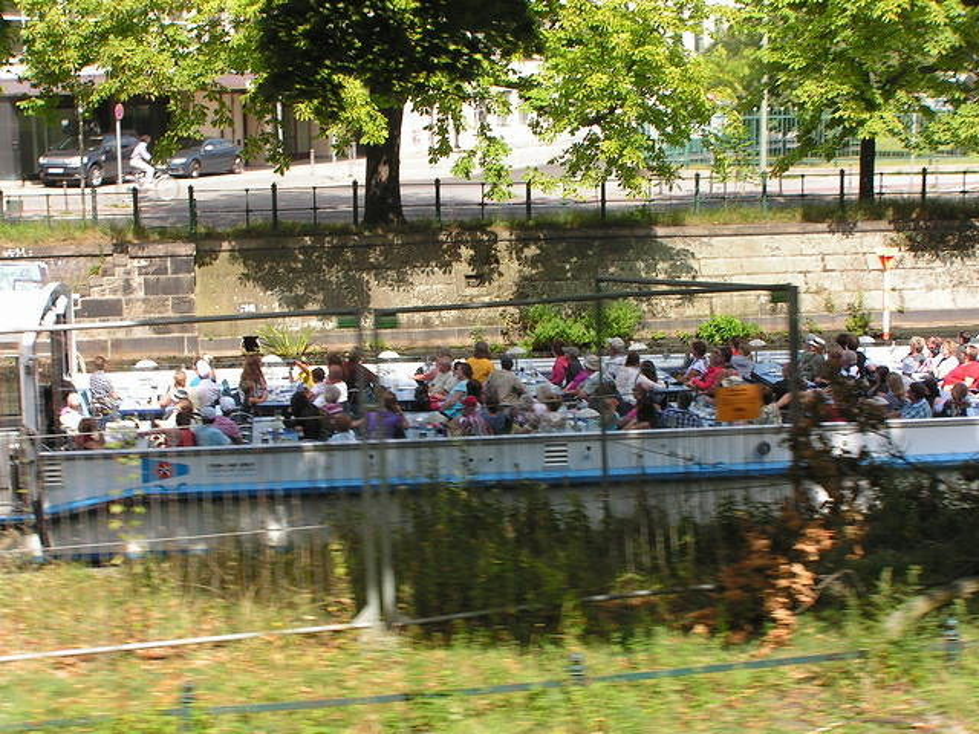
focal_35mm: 67
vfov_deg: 21.9
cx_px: 490
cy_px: 367
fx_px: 1895
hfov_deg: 29.0
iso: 50
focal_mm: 11.1
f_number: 5.6
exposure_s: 1/125
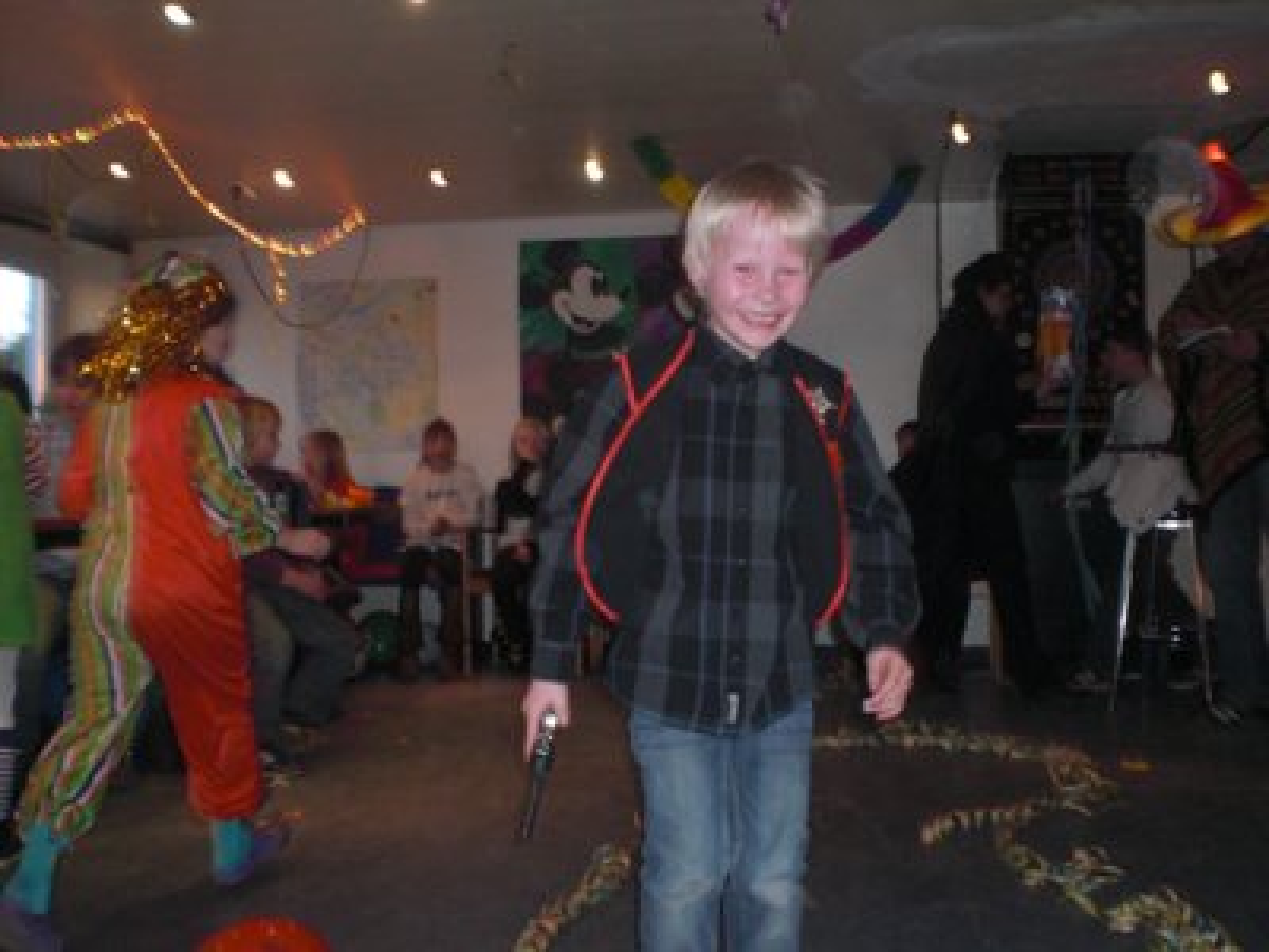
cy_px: 476
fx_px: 1393
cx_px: 634
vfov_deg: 37.7
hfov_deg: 49.0
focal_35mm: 38
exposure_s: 1/30
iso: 200
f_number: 3.1
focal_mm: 6.3
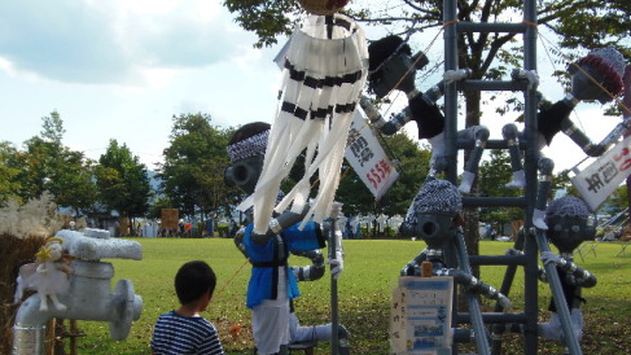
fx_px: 786
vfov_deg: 25.3
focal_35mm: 47
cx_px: 323
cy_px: 229
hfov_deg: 43.7
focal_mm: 7.8
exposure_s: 1/320
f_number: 3.6
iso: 64
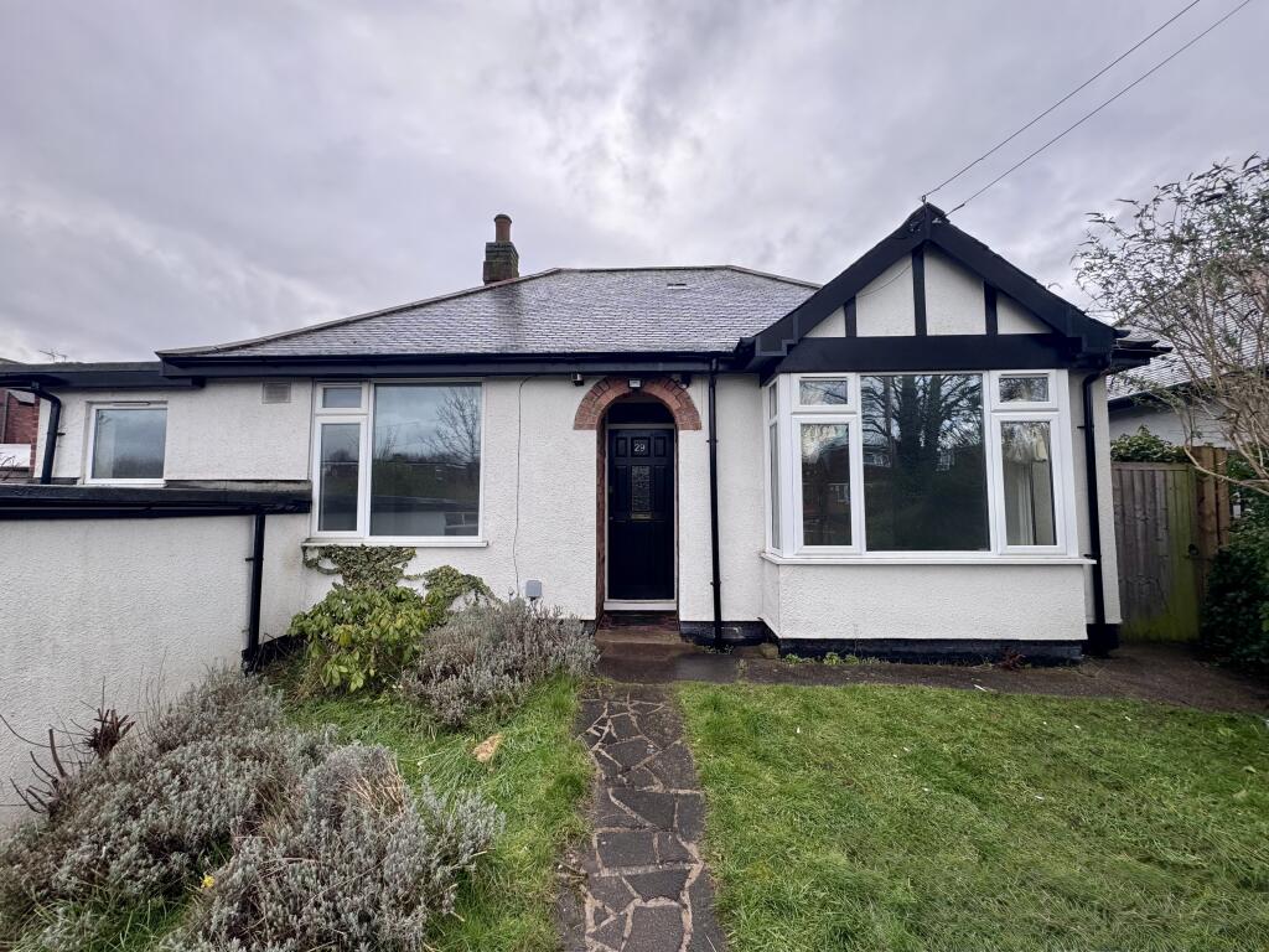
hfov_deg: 102.1
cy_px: 476
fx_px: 513
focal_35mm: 14
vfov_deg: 85.7
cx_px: 634
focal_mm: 2.22
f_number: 2.2
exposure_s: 1/230
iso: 40
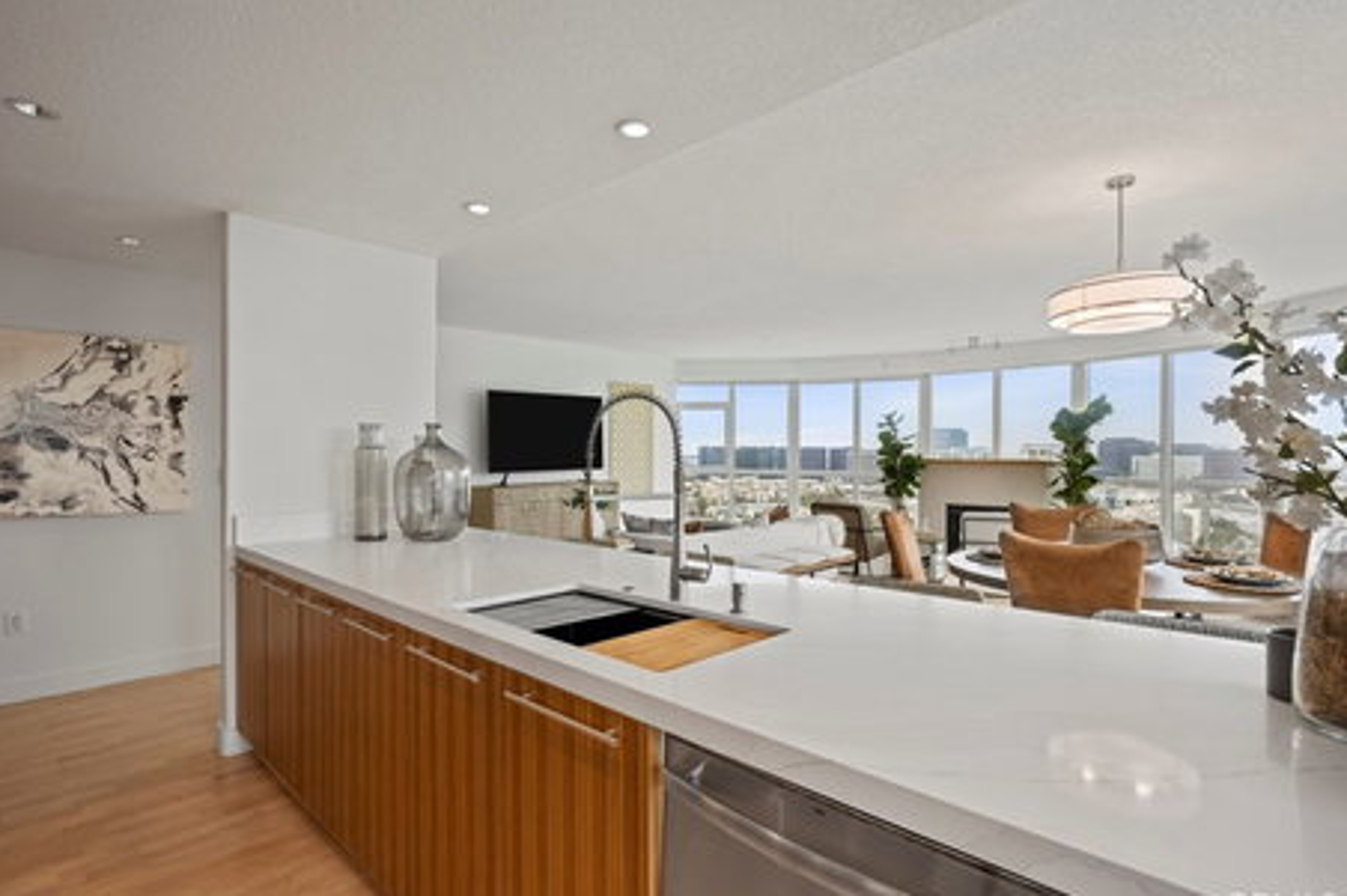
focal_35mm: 18
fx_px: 656
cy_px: 449
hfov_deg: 91.5
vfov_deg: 68.7
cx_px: 659
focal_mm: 16.5
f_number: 8
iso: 800
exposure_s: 1/80
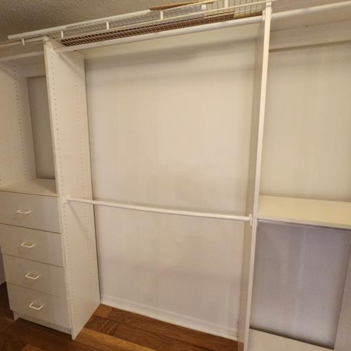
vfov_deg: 80.6
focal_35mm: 18
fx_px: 206
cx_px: 160
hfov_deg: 80.5
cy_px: 163
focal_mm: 1.74
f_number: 2.2
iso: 320
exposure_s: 1/30
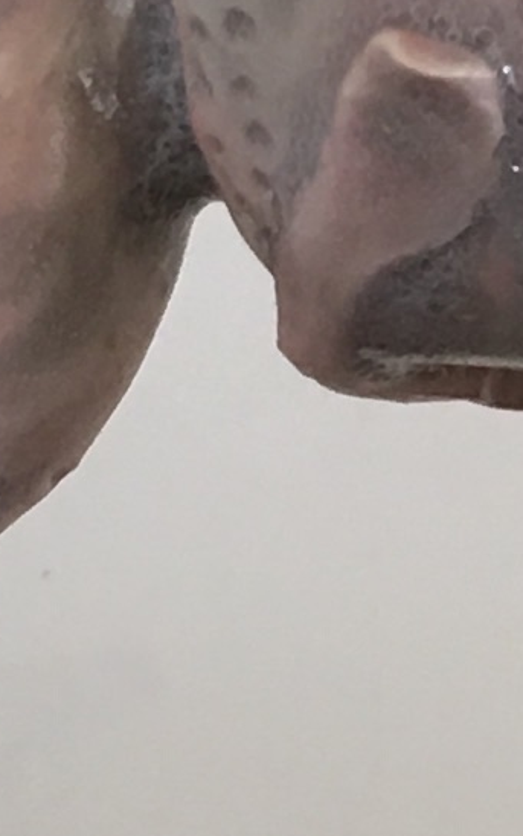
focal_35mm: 226
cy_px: 297
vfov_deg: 9.3
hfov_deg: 5.8
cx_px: 502
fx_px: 5149
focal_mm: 4.15
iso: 50
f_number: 2.2
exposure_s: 1/17
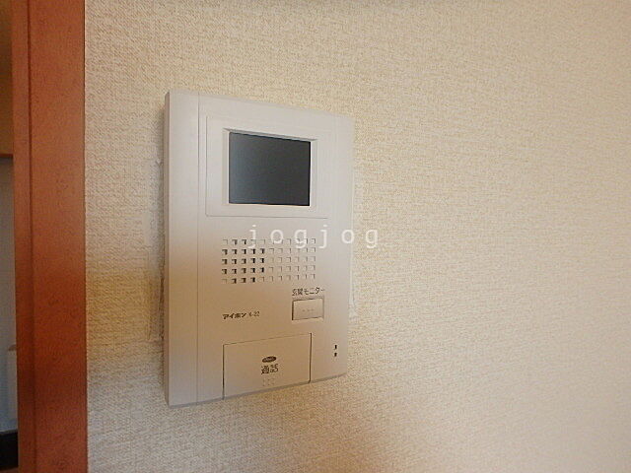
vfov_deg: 63.4
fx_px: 383
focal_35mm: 21
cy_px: 236
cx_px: 316
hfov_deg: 79.0
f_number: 3.5
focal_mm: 3.7
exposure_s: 1/30
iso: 250
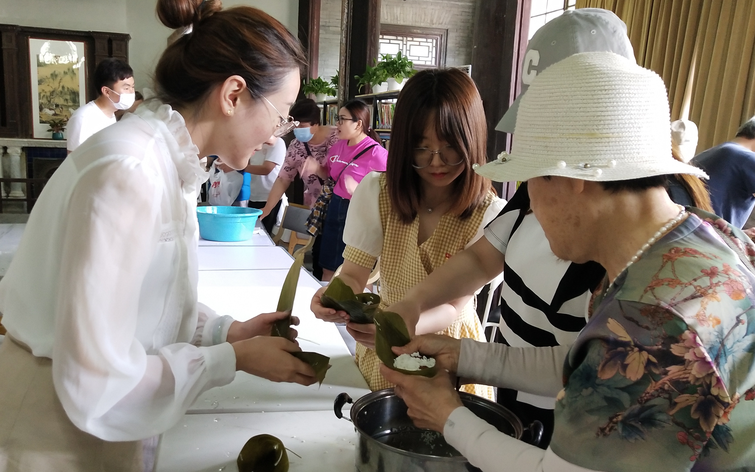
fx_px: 761
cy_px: 259
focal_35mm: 37
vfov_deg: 34.4
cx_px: 336
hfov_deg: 52.6
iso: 385
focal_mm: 3.95
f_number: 1.8
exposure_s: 1/33.3
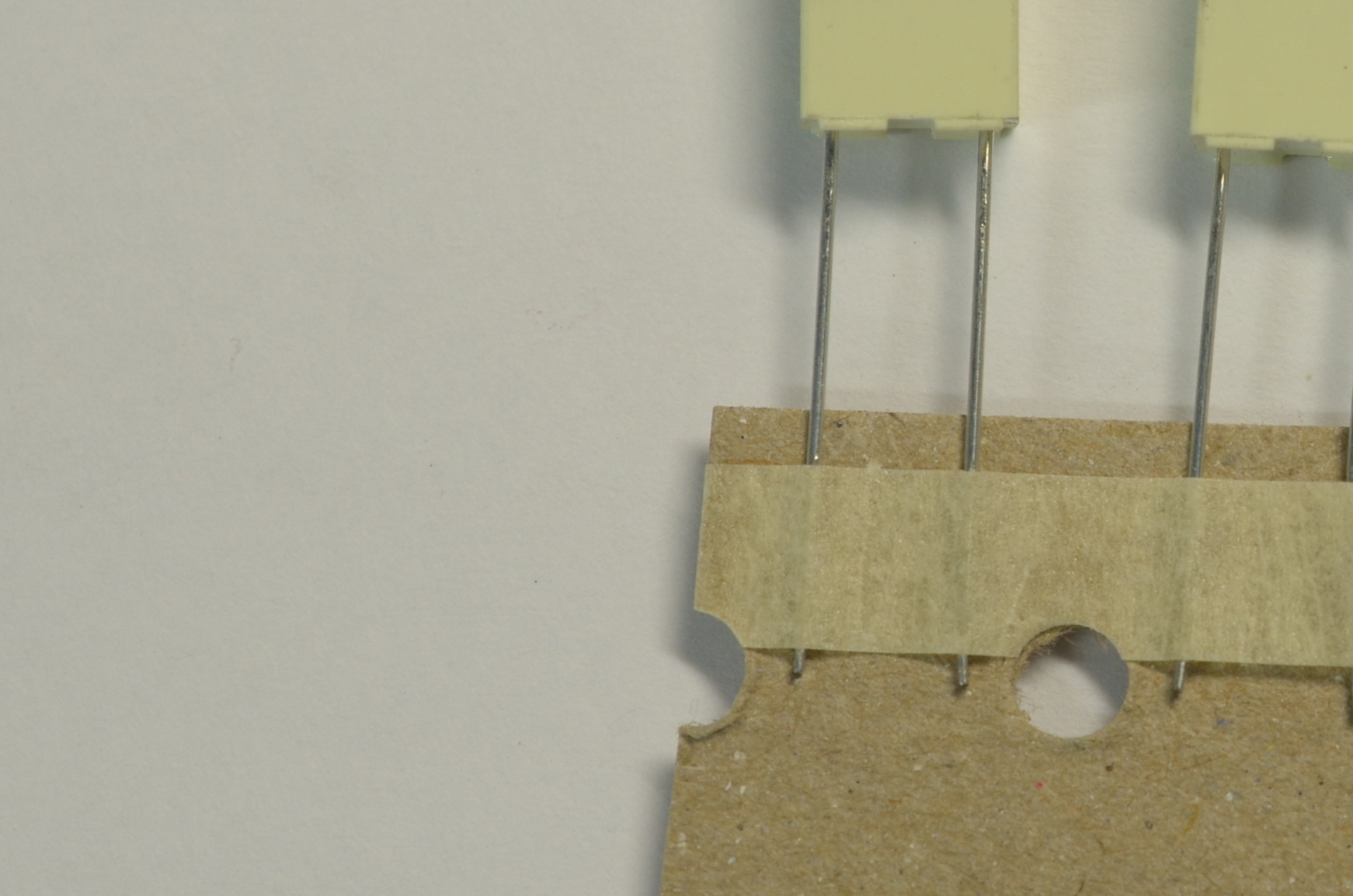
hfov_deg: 10.7
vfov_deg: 7.2
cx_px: 1231
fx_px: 7164
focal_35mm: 191
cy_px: 360
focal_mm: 60
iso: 500
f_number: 8
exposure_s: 1/20
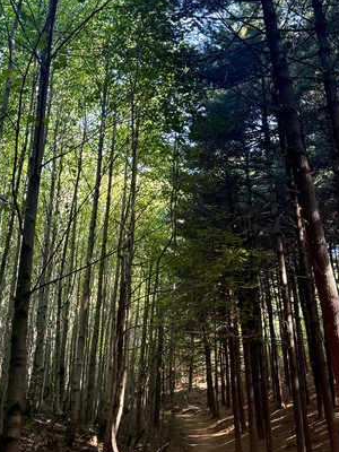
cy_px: 211
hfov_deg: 30.2
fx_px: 627
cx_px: 202
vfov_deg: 39.6
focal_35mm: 48
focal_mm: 6.76
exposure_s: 1/105
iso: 200
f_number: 1.78
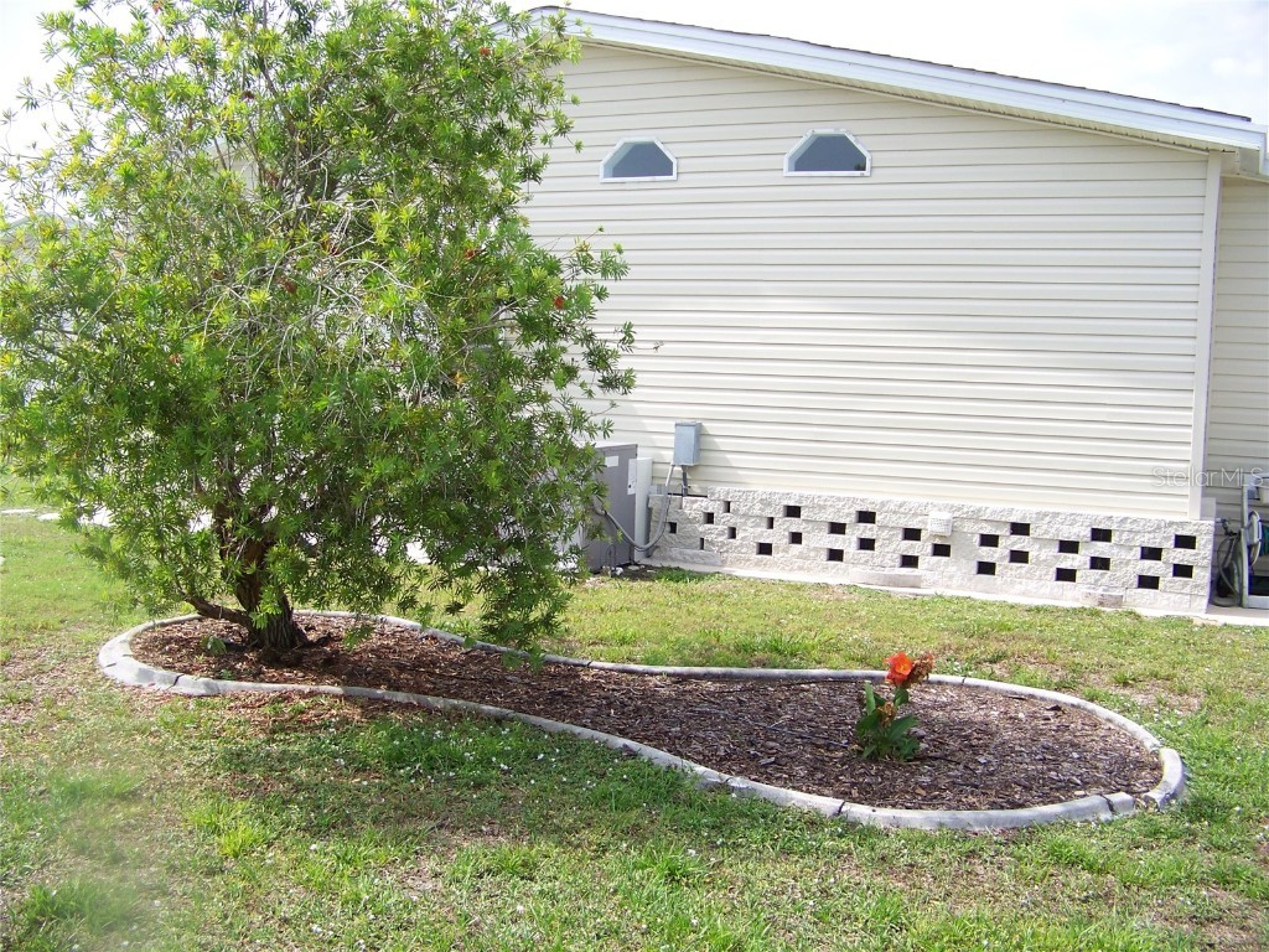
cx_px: 634
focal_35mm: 36
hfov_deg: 51.4
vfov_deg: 39.7
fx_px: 1320
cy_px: 476
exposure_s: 1/500
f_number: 2.8
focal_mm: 5.85
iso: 64
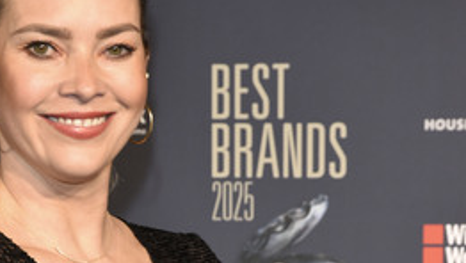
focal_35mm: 162
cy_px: 147
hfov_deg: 13.2
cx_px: 104
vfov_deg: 7.5
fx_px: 2004
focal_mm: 90
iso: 1250
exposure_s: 1/200
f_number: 7.1
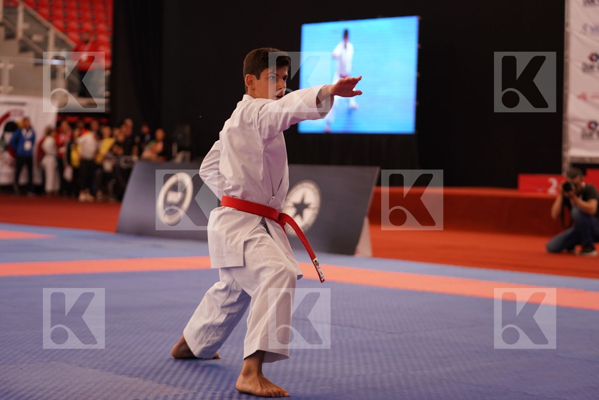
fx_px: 1331
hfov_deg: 25.4
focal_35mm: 80
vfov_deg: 17.1
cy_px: 200
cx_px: 300
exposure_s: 1/500
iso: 1000
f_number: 2.8
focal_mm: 80
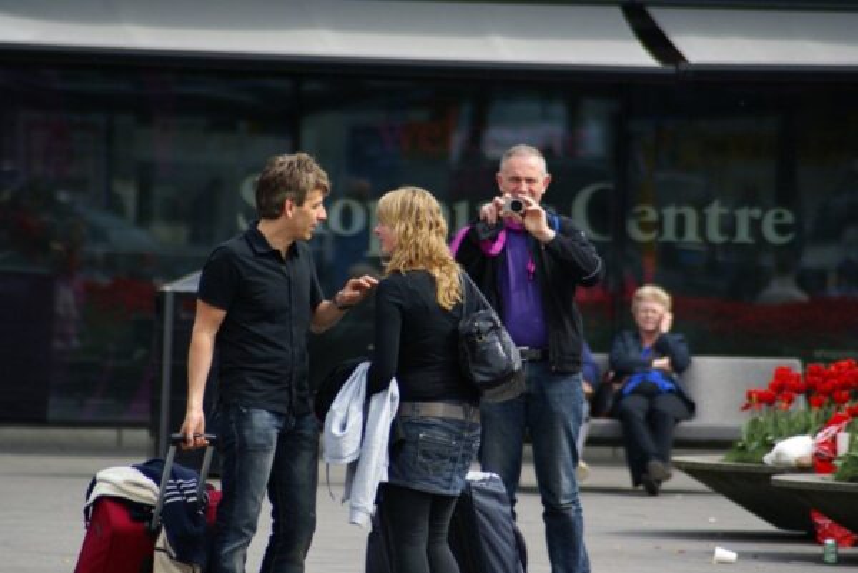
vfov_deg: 3.1
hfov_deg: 4.6
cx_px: 429
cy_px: 286
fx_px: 10732
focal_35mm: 450
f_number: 5.6
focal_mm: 300
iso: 200
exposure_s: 1/500
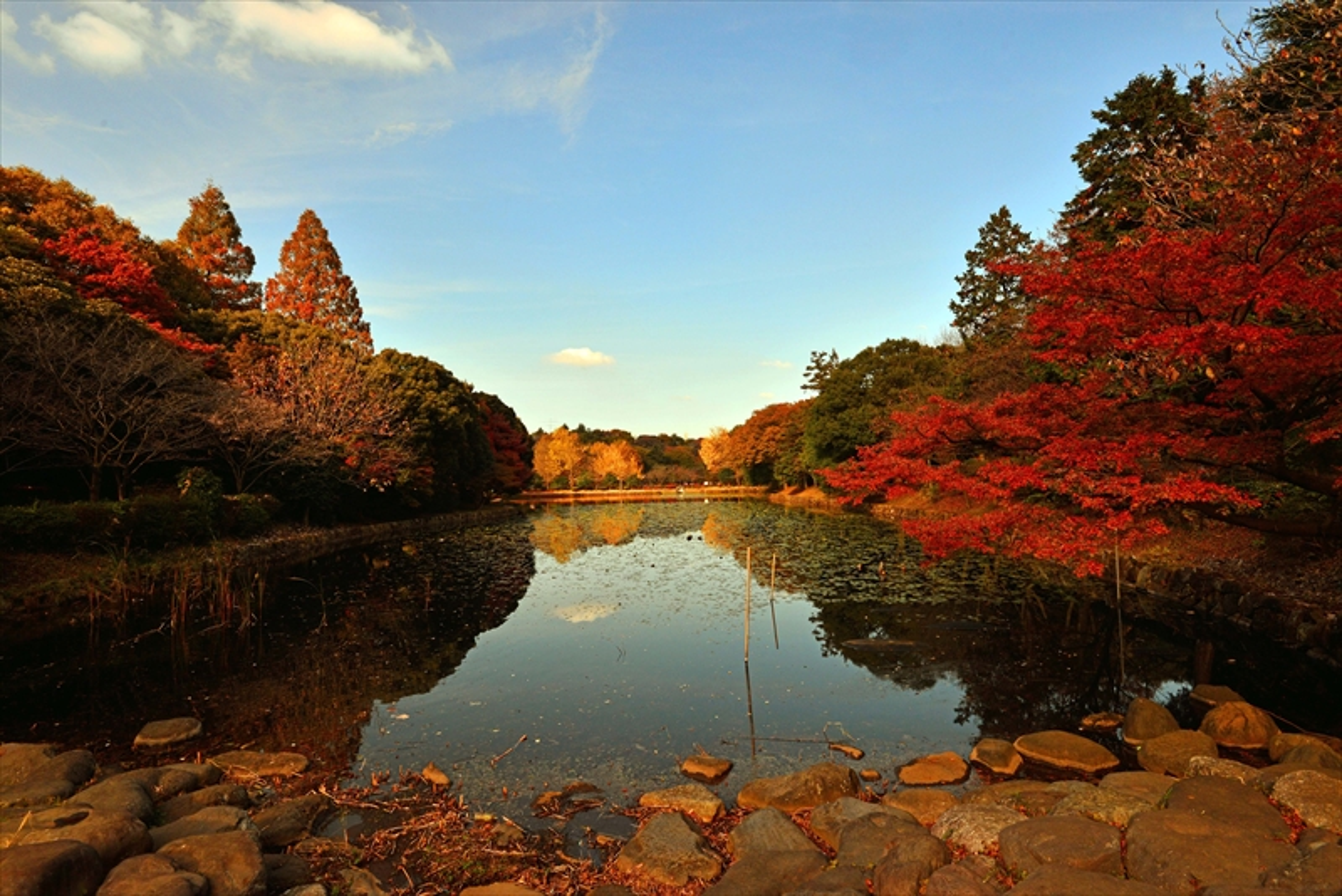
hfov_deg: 90.0
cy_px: 448
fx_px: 671
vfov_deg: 67.4
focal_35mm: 18
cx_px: 671
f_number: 11
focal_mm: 18
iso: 400
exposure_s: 1/500
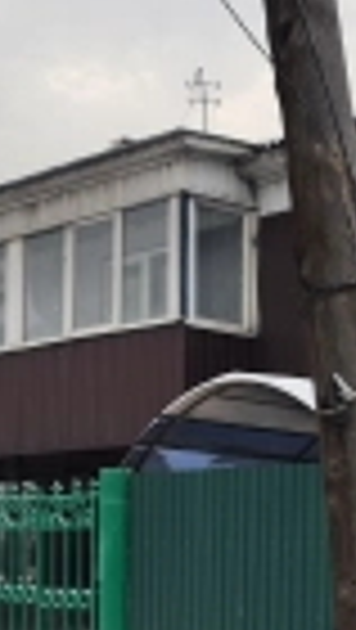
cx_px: 340
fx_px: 1406
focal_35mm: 84
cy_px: 495
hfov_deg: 14.2
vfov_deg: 24.9
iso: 12
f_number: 1.8
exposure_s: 1/374
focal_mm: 6.4
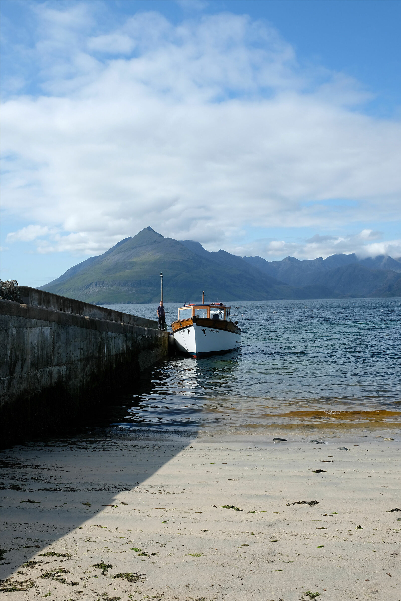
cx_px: 200
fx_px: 585
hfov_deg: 37.9
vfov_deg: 54.4
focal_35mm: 35
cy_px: 300
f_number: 9
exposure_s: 1/320
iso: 200
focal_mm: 23
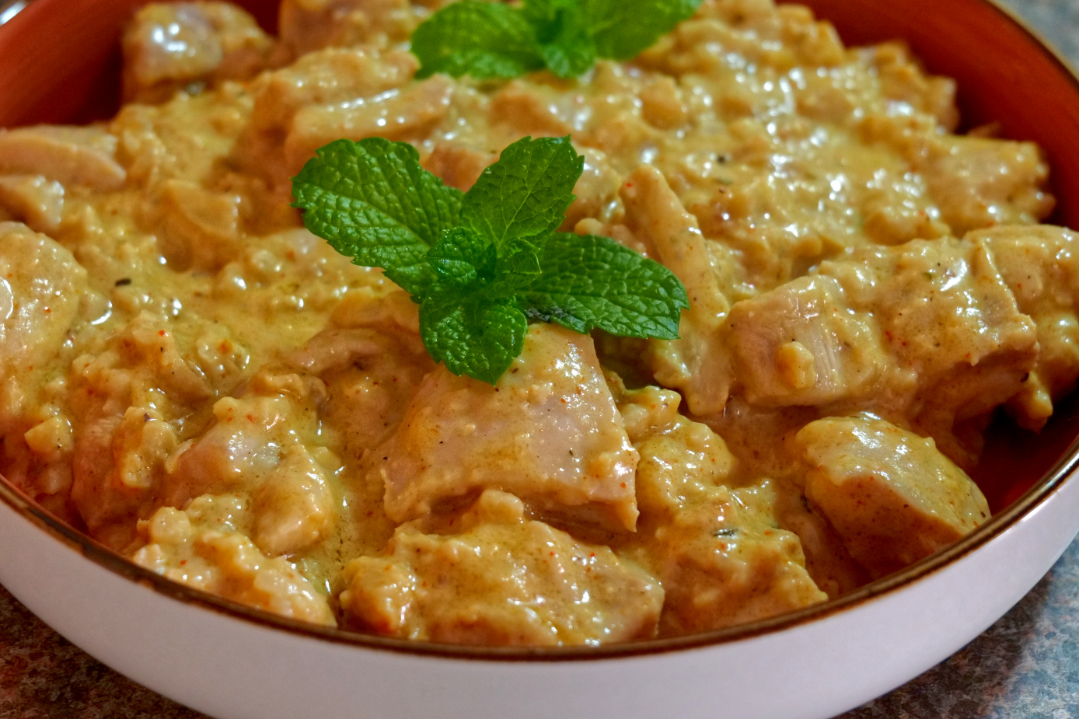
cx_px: 487
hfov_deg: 24.5
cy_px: 270
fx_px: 2487
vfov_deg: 16.4
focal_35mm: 83
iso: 5000
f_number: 7.1
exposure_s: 1/80
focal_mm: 60
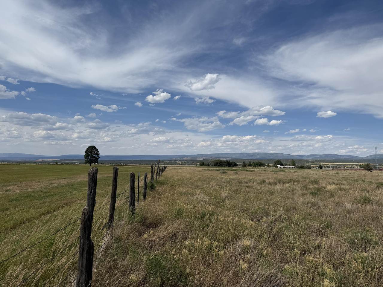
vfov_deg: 56.8
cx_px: 192
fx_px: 266
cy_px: 144
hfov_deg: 71.6
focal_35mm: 24
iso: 80
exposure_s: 1/8130
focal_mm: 6.76
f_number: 1.78
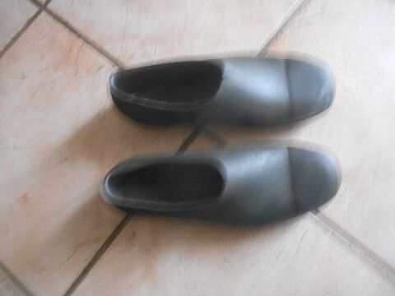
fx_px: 297
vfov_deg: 53.1
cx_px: 198
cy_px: 148
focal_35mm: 26
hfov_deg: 67.3
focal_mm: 4.7
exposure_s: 1/1.3
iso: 800
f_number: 3.4
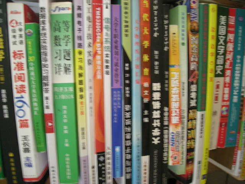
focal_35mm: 35
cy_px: 92
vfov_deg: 40.7
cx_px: 122
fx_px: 248
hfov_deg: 52.6
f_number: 2.8
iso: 400
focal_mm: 5.7
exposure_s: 1/8.9
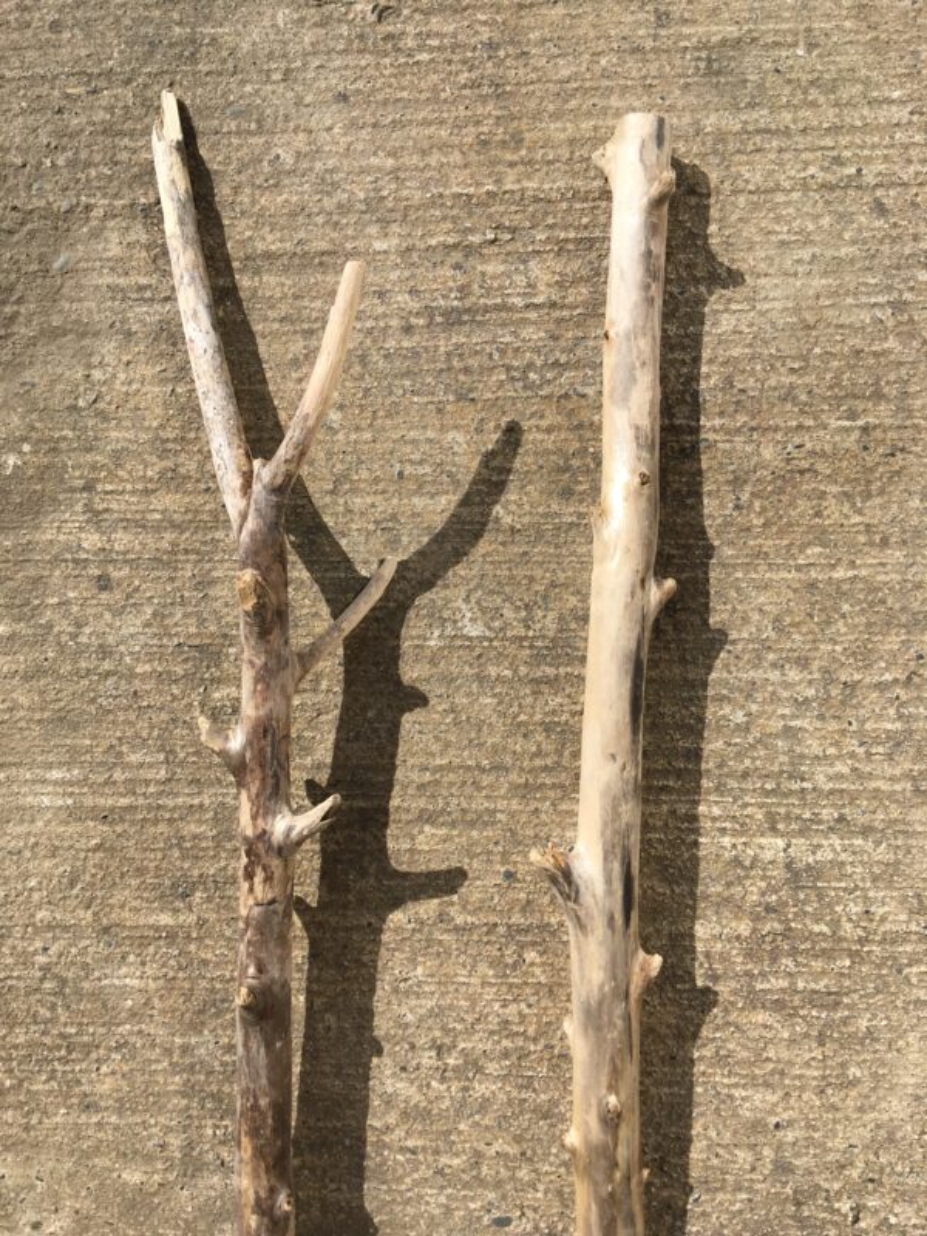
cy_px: 618
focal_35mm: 29
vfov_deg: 61.7
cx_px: 464
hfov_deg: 48.2
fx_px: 1035
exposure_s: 1/2564
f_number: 2.2
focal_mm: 4.15
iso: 25
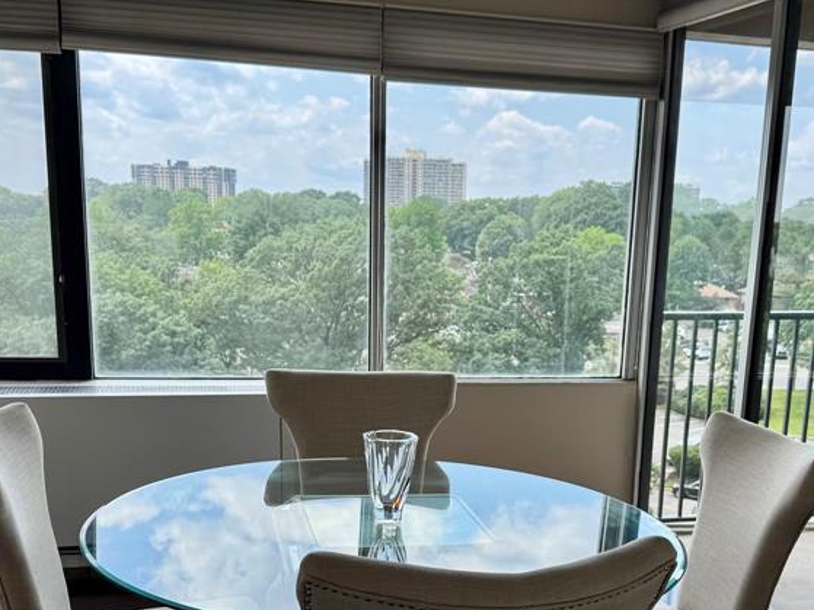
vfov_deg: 32.2
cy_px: 464
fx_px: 1034
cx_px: 447
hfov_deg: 42.9
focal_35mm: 44
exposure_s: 1/1193
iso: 80
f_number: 1.78
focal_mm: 6.76
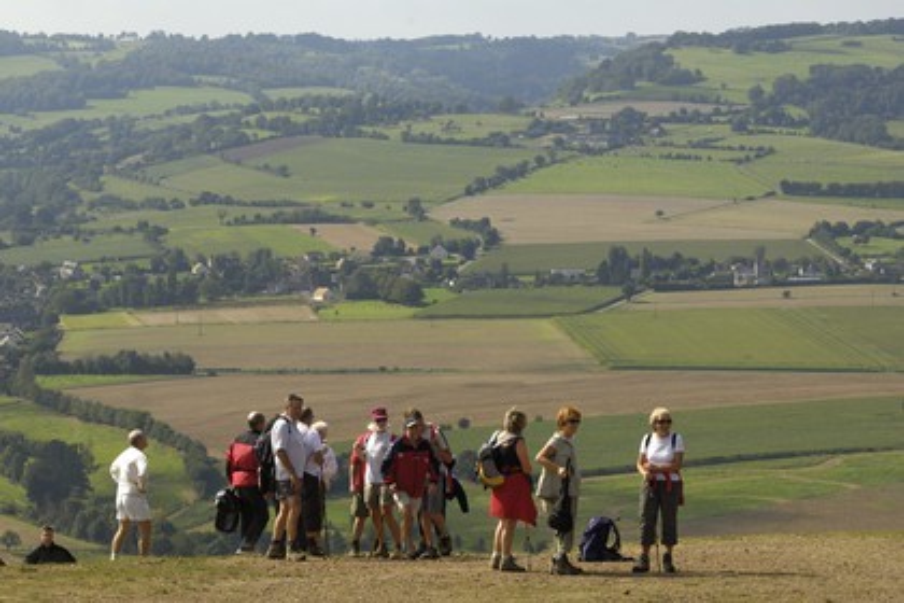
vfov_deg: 10.6
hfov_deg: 15.9
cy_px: 302
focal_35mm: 129
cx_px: 452
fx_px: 3239
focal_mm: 86
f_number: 9.5
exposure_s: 1/160
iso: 100
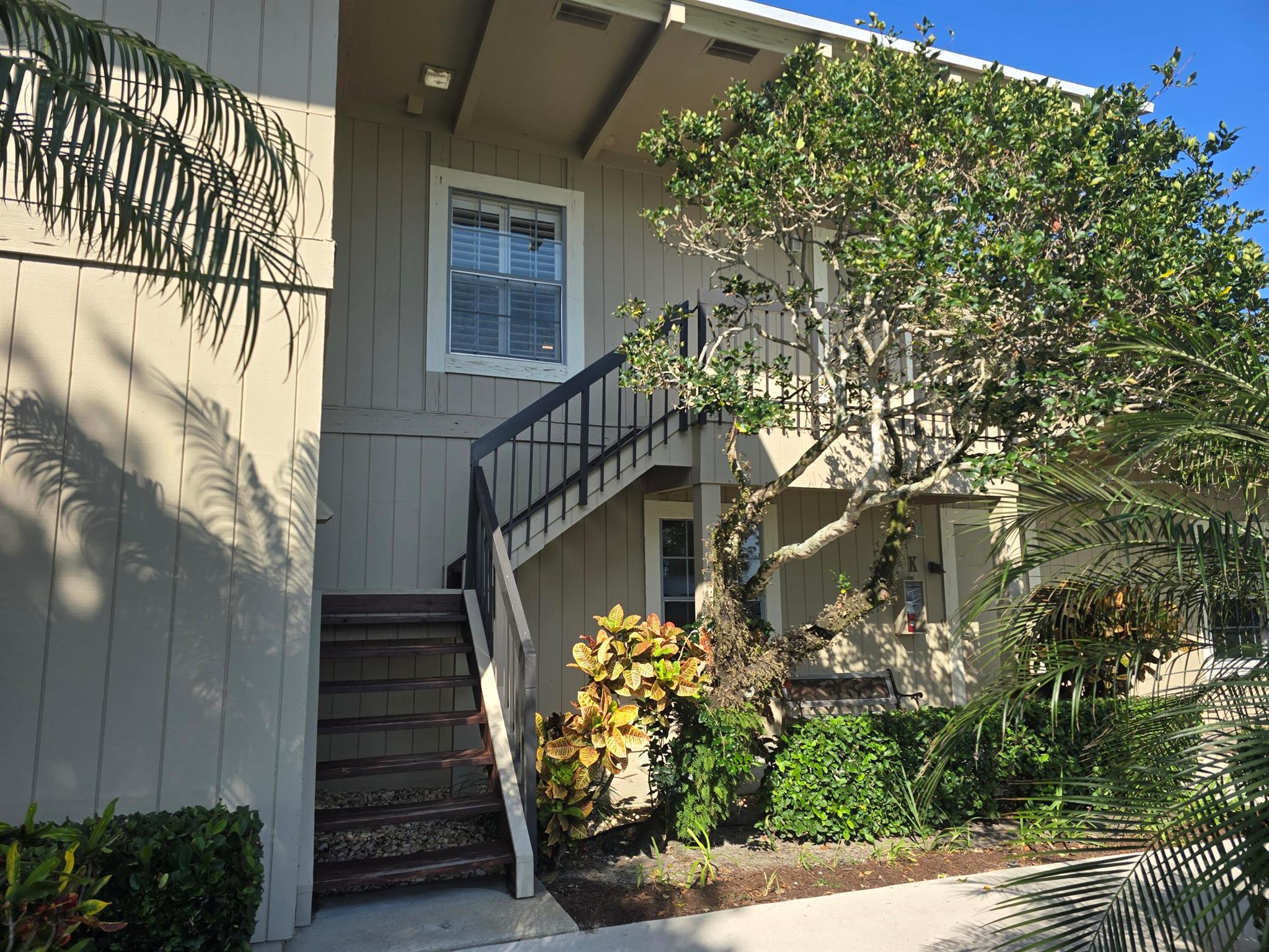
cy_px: 476
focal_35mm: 23
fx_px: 843
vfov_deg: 58.9
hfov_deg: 73.9
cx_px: 634
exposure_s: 1/457
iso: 12
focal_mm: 6.3
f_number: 1.7
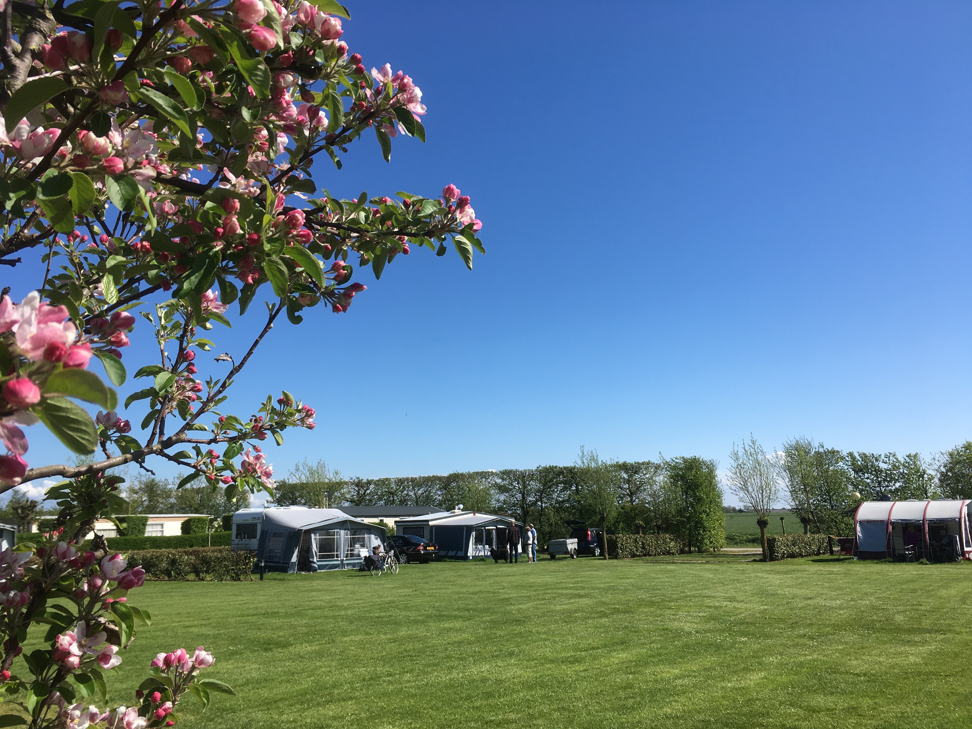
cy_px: 364
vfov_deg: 48.2
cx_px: 486
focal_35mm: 29
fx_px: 814
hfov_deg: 61.7
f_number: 2.2
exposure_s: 1/1637
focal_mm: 4.15
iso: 25
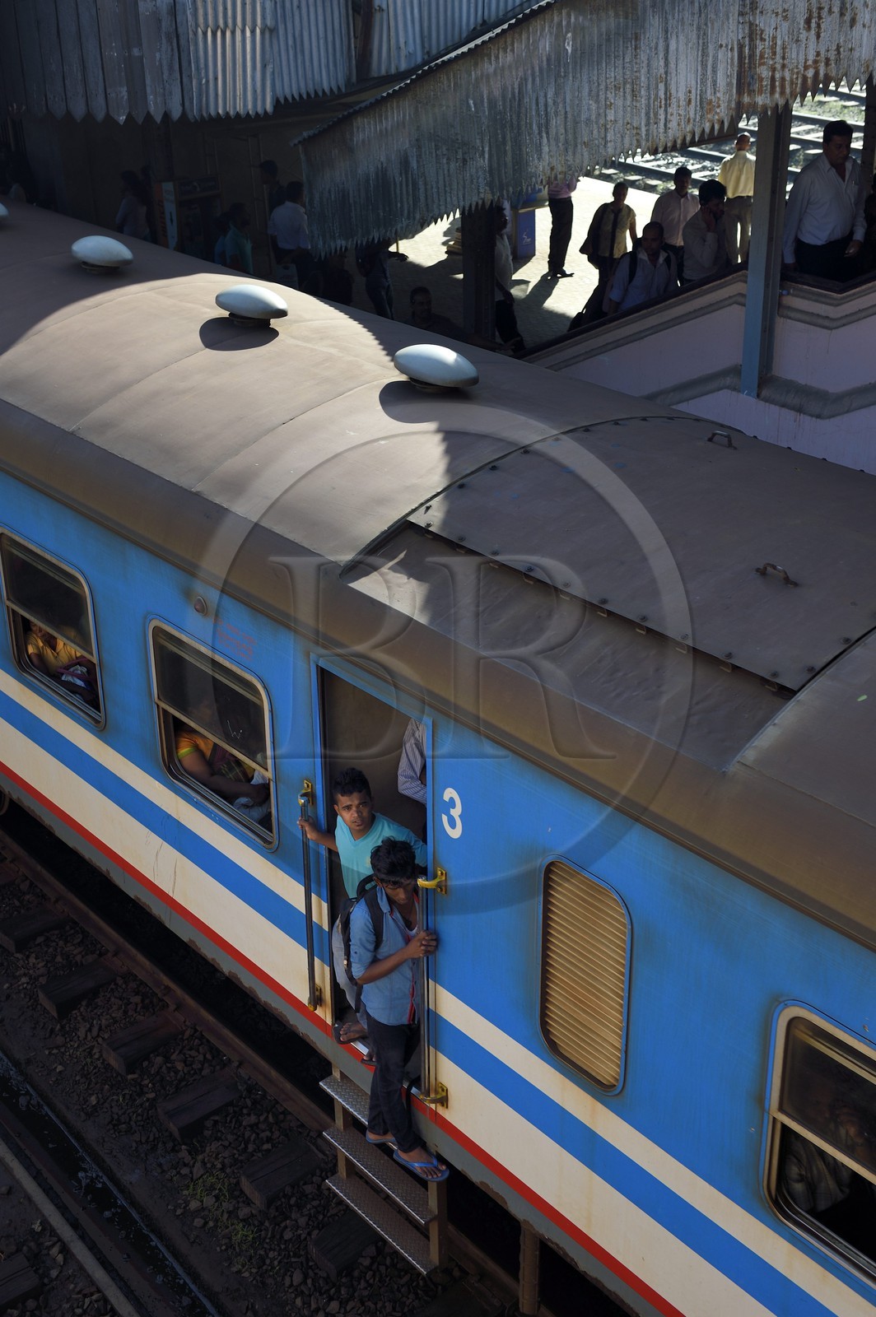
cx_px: 438
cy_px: 658
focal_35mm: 45
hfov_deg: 29.8
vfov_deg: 43.6
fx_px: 1645
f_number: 5
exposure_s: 1/500
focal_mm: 45
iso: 200
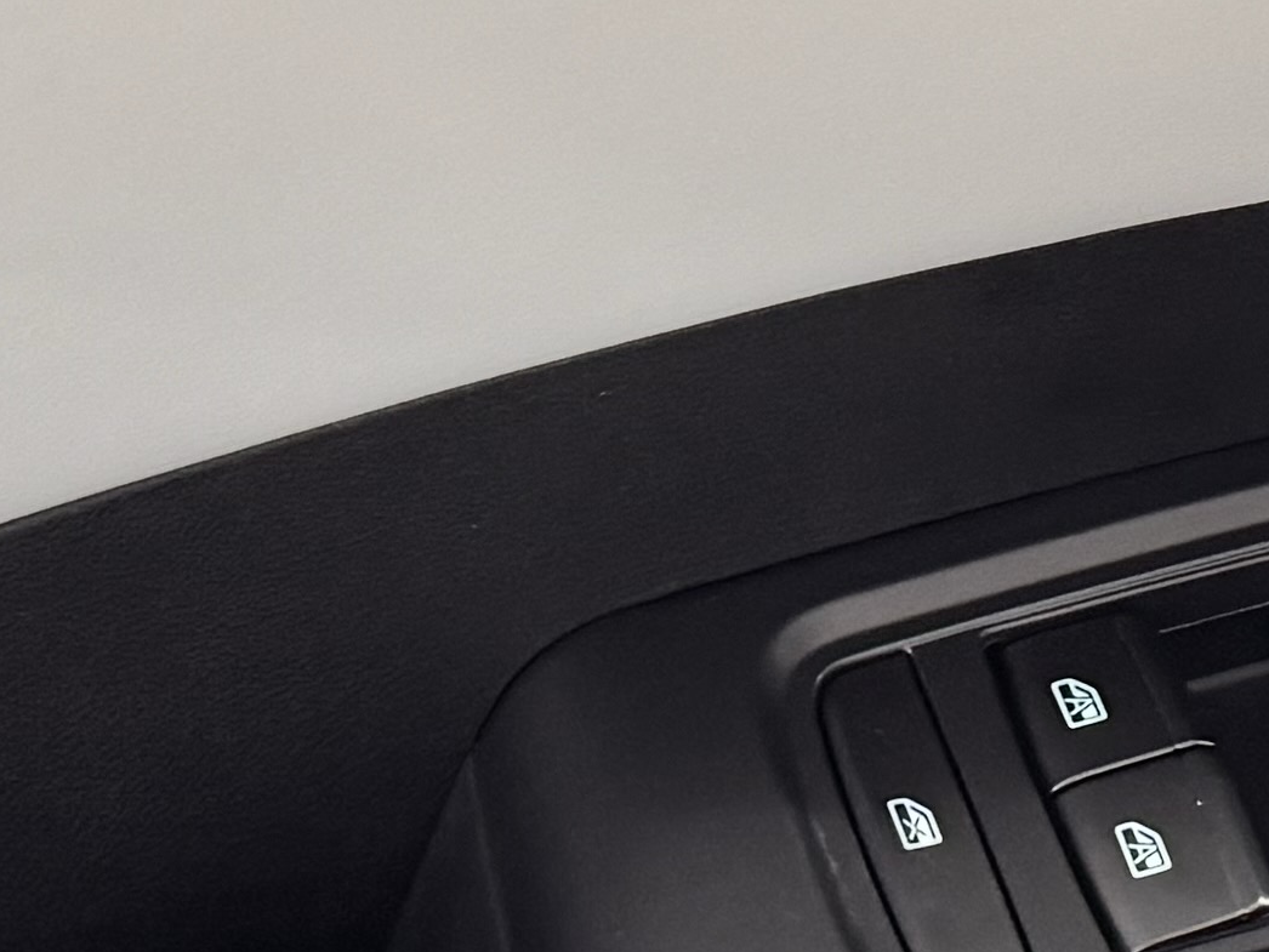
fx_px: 4803
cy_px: 268
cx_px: 814
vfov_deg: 11.3
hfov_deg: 15.0
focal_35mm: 131
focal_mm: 6.76
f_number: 1.78
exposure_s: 1/50
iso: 320
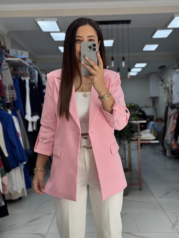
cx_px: 90
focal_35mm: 48
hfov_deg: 30.3
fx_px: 331
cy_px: 119
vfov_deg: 39.7
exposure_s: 1/172
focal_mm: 6.76
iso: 64
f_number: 1.78
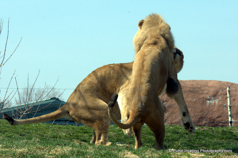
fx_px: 1486
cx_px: 119
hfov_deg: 9.2
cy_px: 79
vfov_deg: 6.1
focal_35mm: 225
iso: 800
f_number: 11
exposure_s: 1/1000
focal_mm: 150
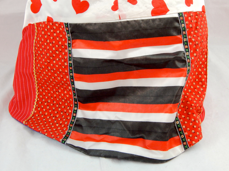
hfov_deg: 34.4
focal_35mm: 56
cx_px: 115
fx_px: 370
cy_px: 86
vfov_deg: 26.1
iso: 400
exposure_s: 1/30
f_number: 3.8
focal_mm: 9.7
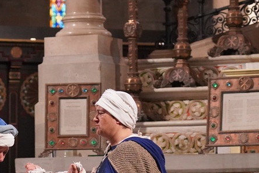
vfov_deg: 5.7
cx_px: 66
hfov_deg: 8.6
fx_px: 1719
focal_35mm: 239
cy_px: 172
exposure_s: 1/100
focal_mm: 89
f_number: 4
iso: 8000
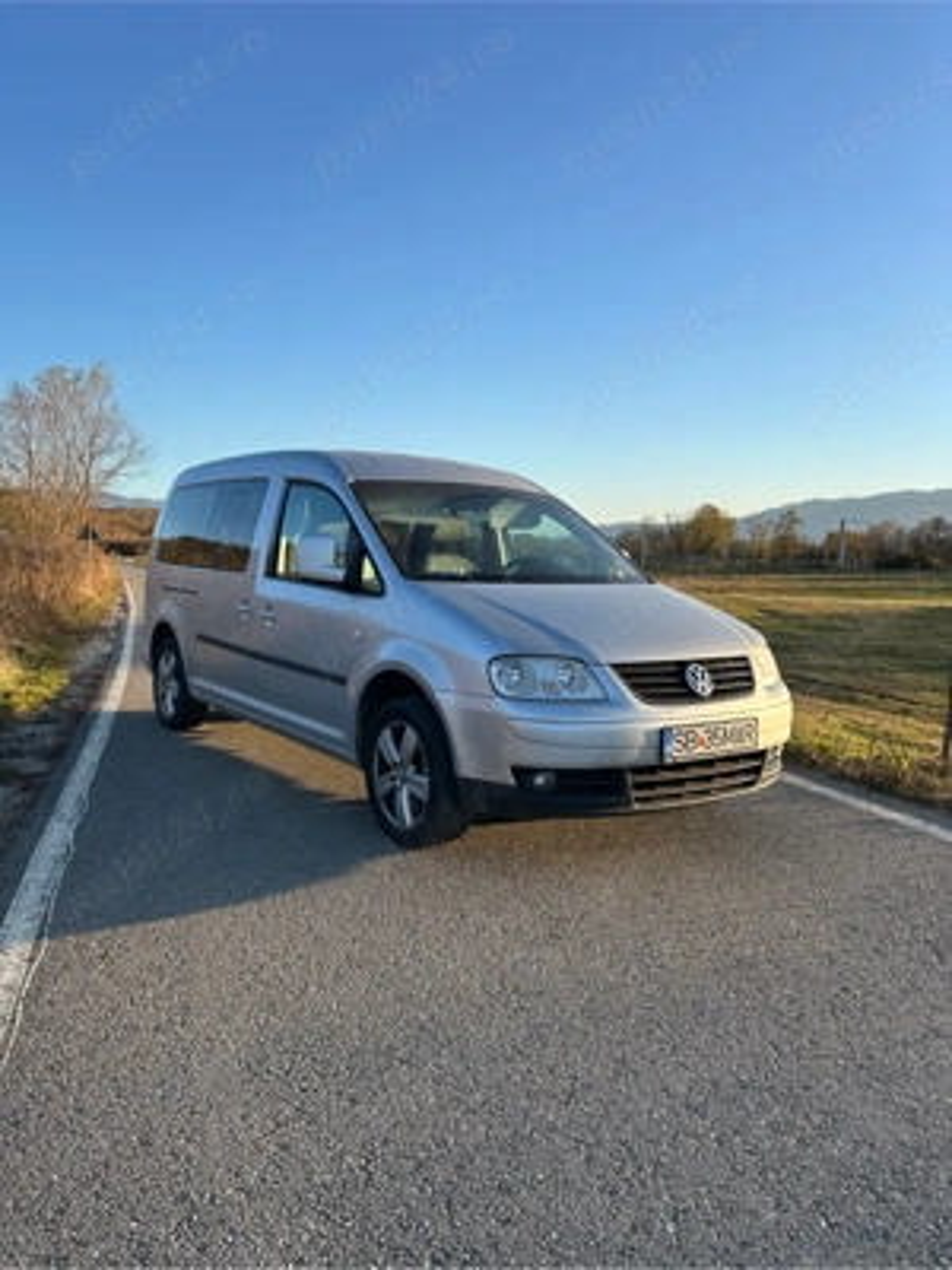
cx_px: 476
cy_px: 635
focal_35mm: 26
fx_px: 953
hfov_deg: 53.1
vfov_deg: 67.3
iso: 50
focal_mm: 5.7
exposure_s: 1/1869
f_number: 1.5
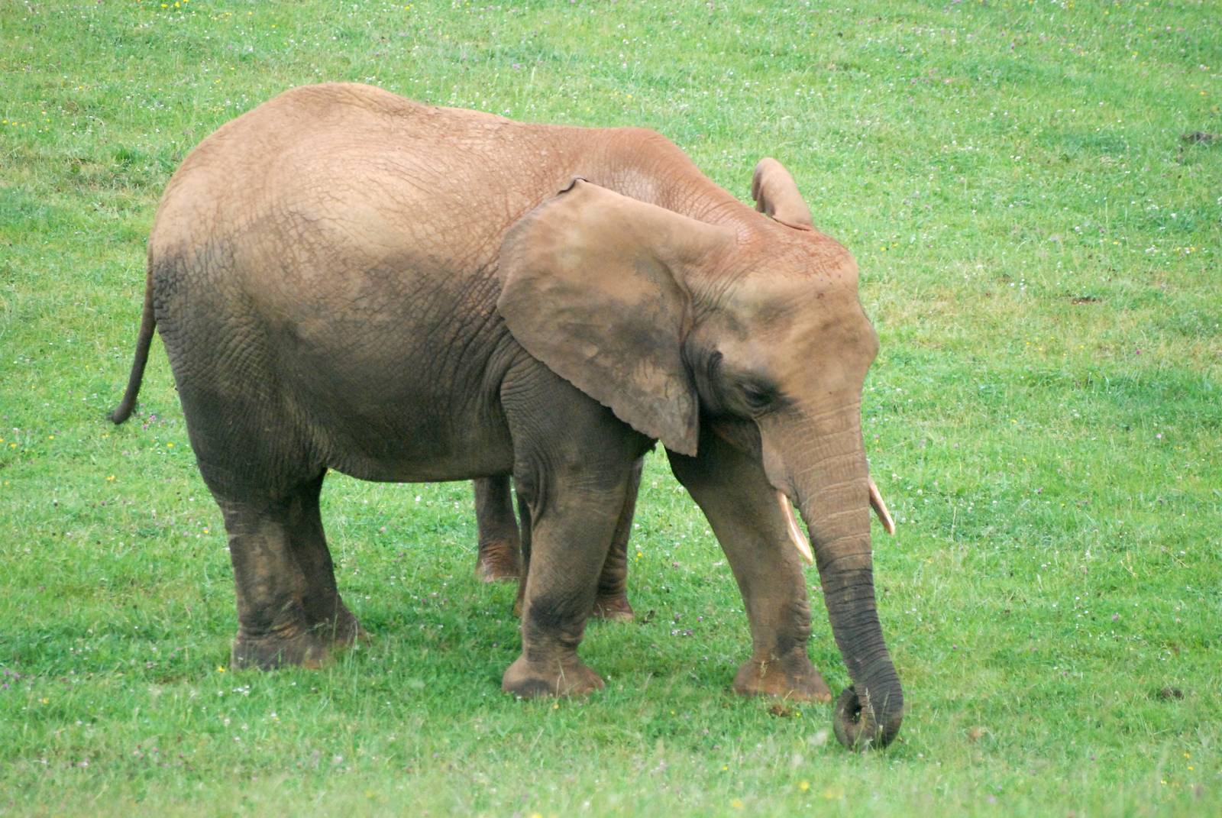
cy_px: 409
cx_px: 611
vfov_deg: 4.2
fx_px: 11215
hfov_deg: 6.2
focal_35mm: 330
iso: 1600
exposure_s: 1/1000
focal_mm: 220
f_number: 5.3
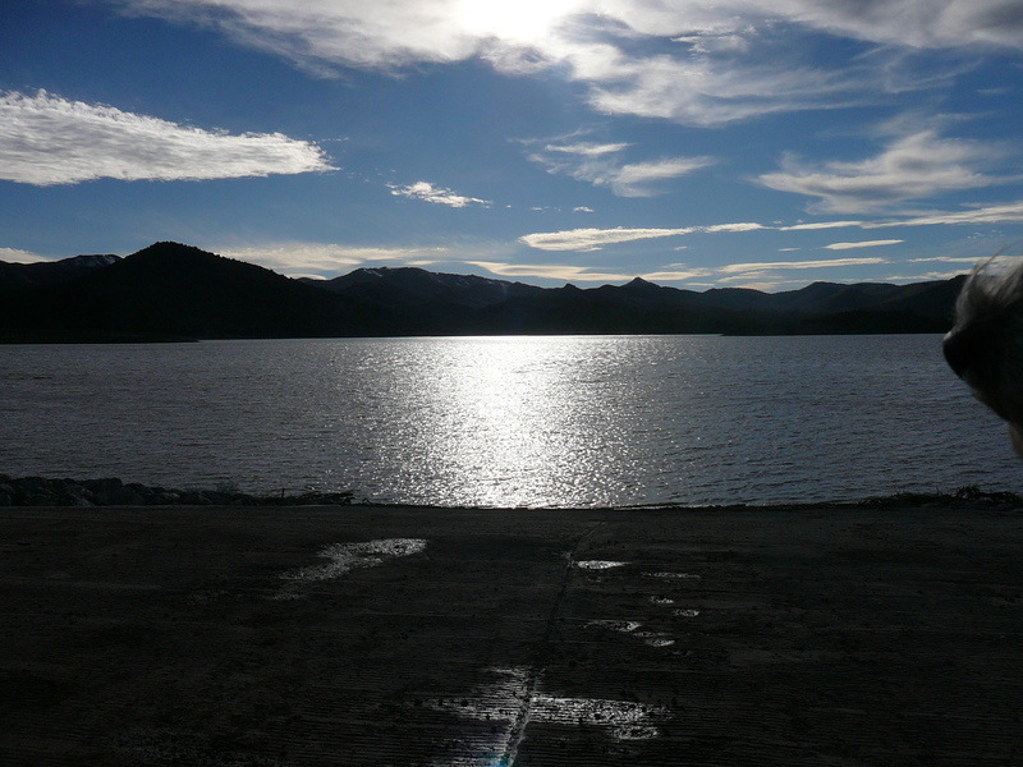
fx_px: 1034
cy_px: 384
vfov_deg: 40.7
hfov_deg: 52.6
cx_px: 512
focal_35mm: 35
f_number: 5
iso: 80
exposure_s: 1/2000
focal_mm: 5.2
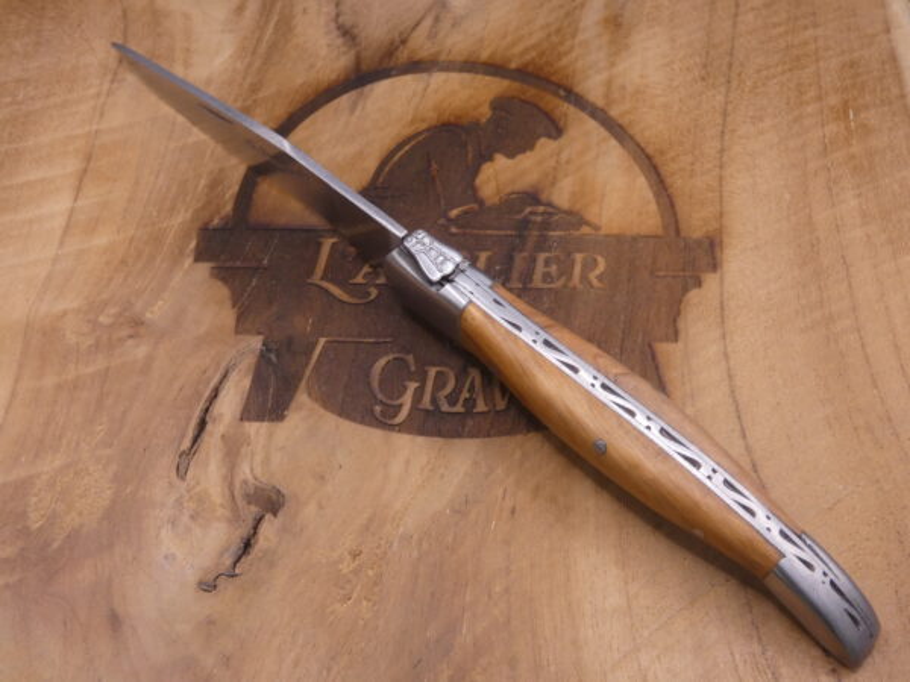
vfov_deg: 33.6
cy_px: 341
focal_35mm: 43
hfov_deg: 43.9
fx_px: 1130
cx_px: 455
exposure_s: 1/80
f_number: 3.7
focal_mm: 7.8
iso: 320
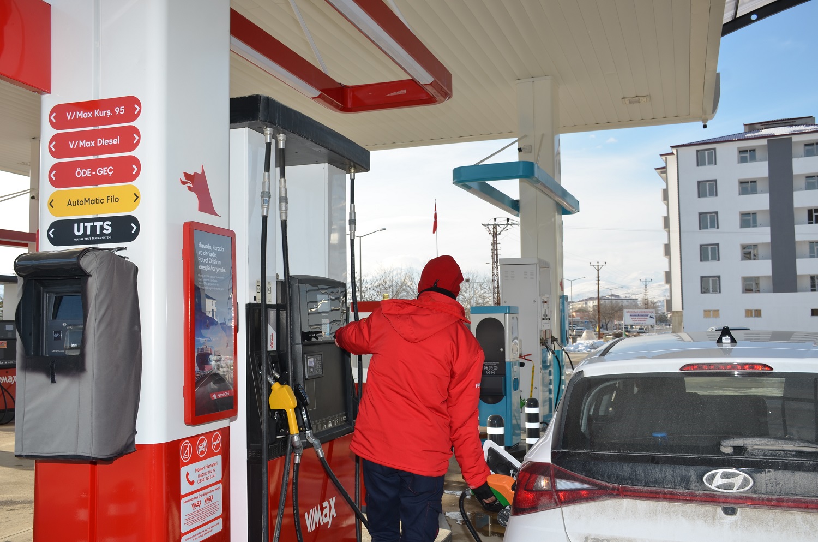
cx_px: 409
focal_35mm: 34
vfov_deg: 38.2
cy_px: 271
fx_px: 782
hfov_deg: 55.2
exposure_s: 1/250
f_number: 8
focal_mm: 23
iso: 100
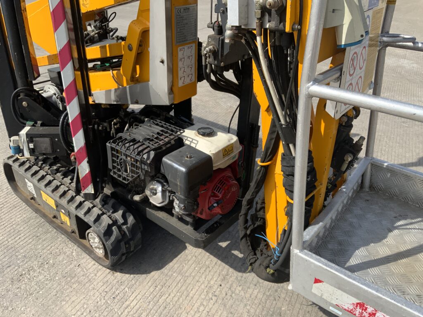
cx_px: 212
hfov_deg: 61.7
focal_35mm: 29
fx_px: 354
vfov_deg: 48.2
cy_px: 158
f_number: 1.8
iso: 16
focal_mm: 3
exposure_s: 1/1342
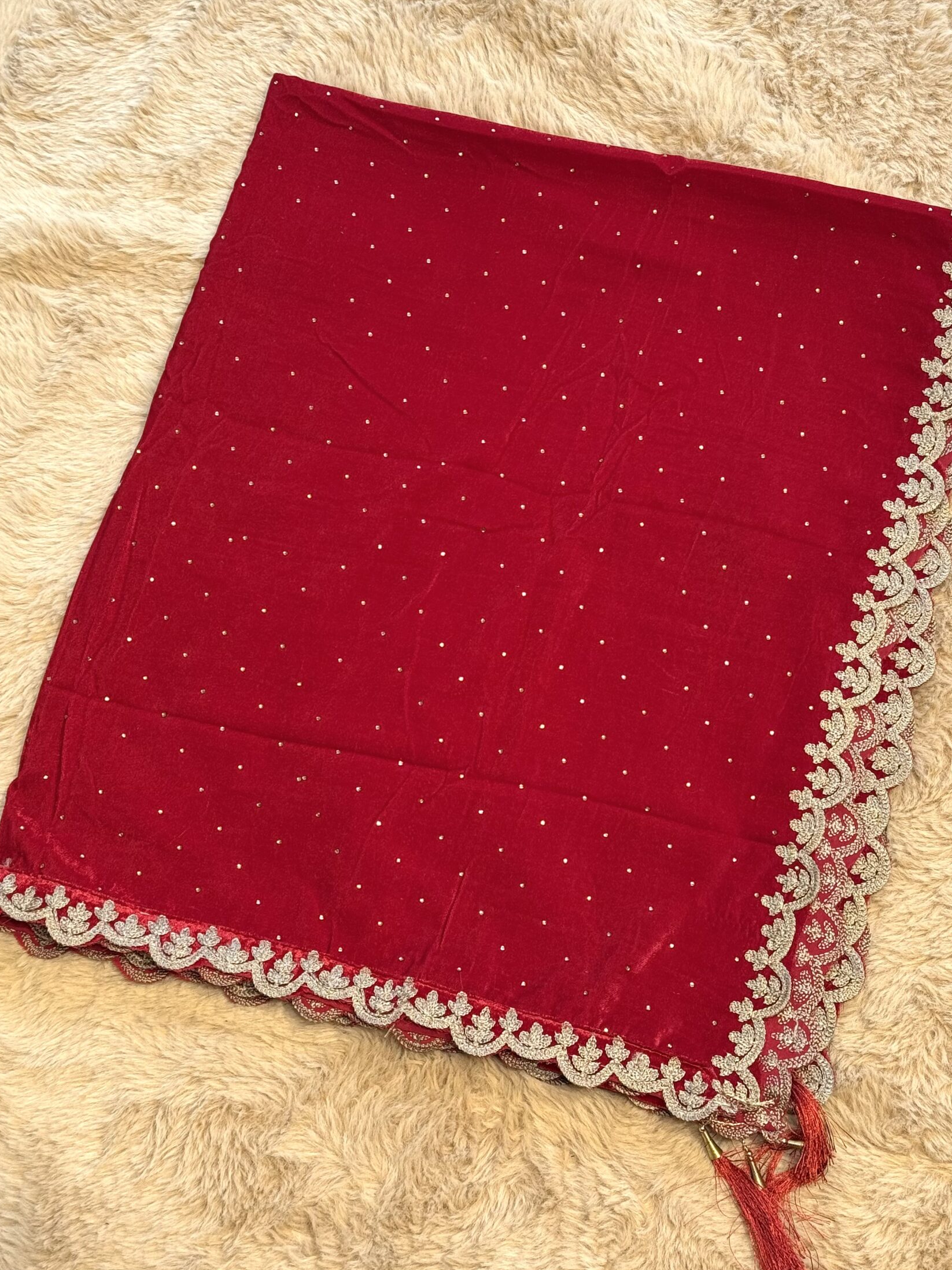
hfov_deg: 26.1
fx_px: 2053
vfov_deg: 34.3
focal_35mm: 56
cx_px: 514
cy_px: 592
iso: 50
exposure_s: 1/134
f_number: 1.78
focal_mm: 6.76
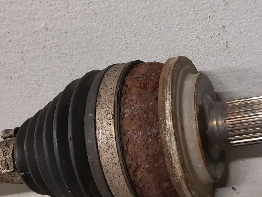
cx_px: 213
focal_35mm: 54
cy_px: 116
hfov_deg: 34.4
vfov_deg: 27.0
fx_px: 409
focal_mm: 3.93
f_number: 1.7
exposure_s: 1/50
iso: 250
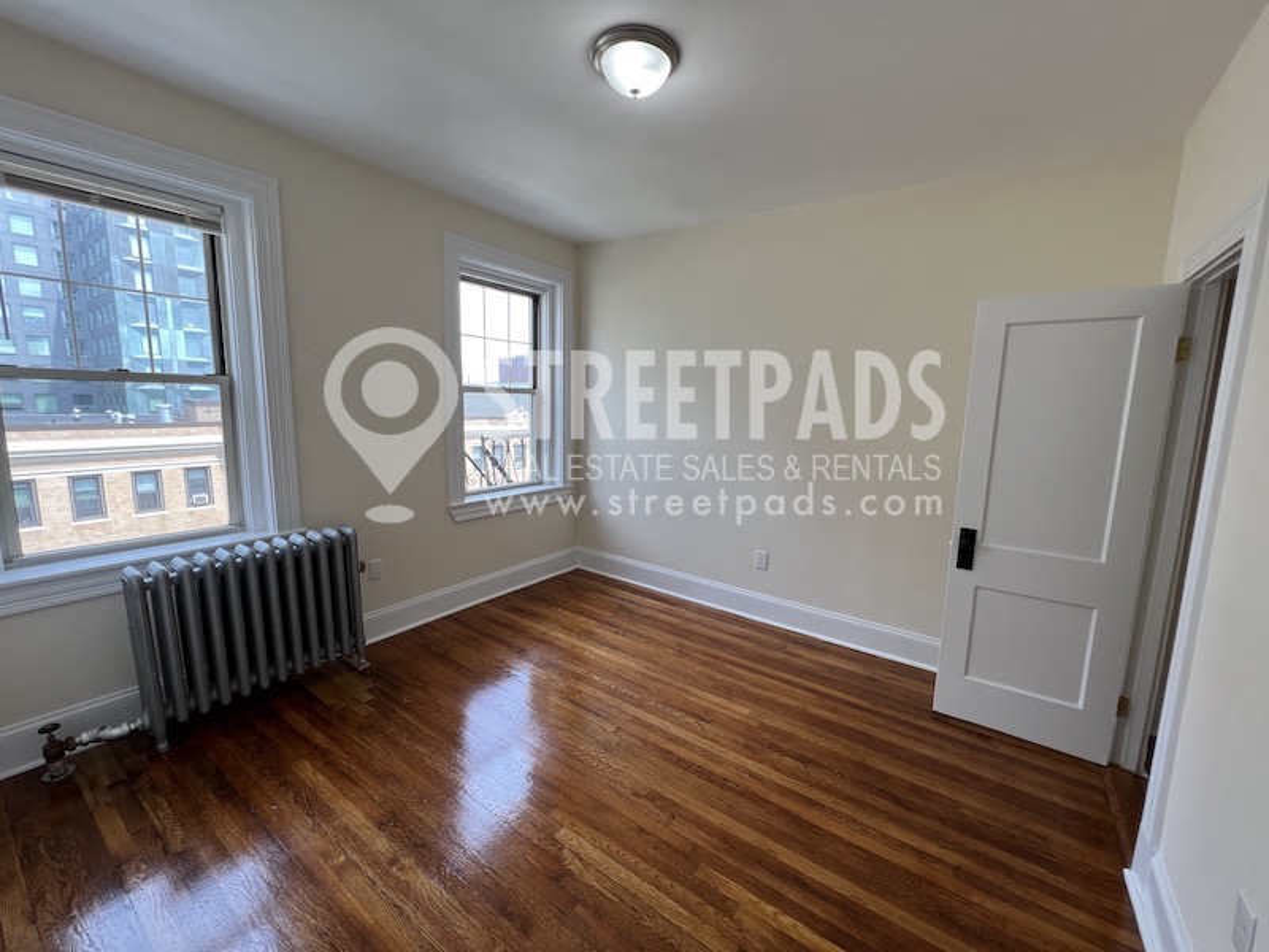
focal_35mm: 13
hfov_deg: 106.2
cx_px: 634
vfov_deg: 89.9
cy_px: 476
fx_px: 477
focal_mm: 1.57
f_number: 1.8
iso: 40
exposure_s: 1/120
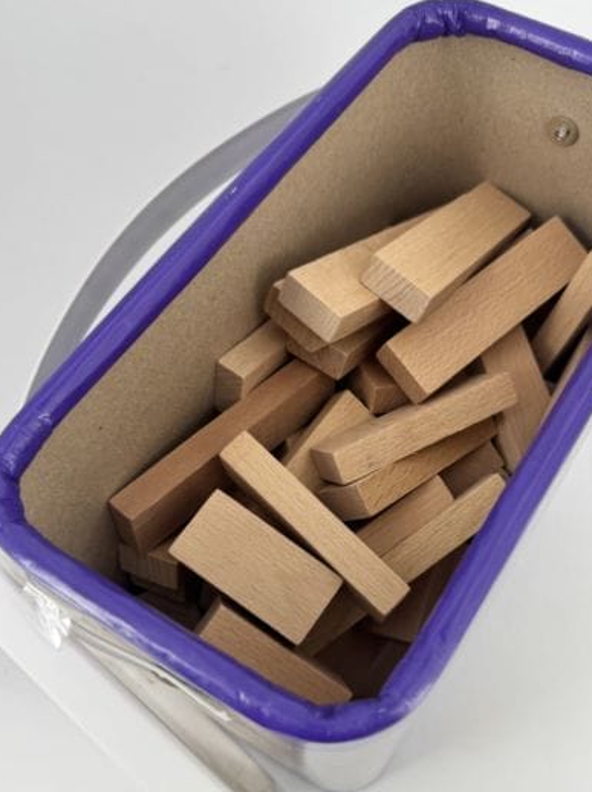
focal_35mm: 31
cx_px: 359
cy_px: 459
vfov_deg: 58.1
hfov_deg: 45.1
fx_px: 709
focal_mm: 6.76
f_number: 1.78
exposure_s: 1/506
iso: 80
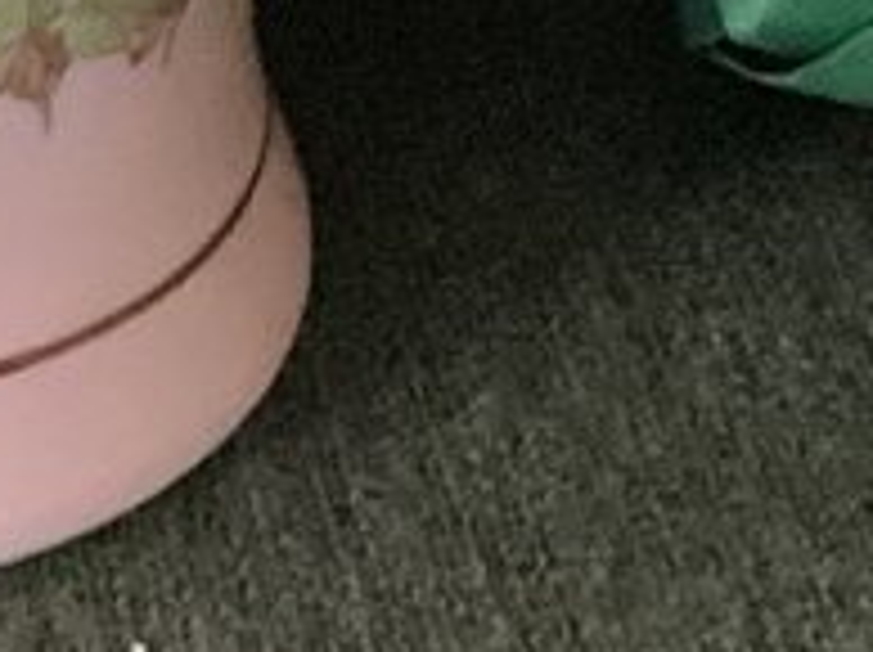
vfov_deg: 5.8
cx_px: -619
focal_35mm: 242
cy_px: -1234
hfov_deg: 8.0
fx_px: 6096
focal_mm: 3.3
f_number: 2.4
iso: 320
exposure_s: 1/50
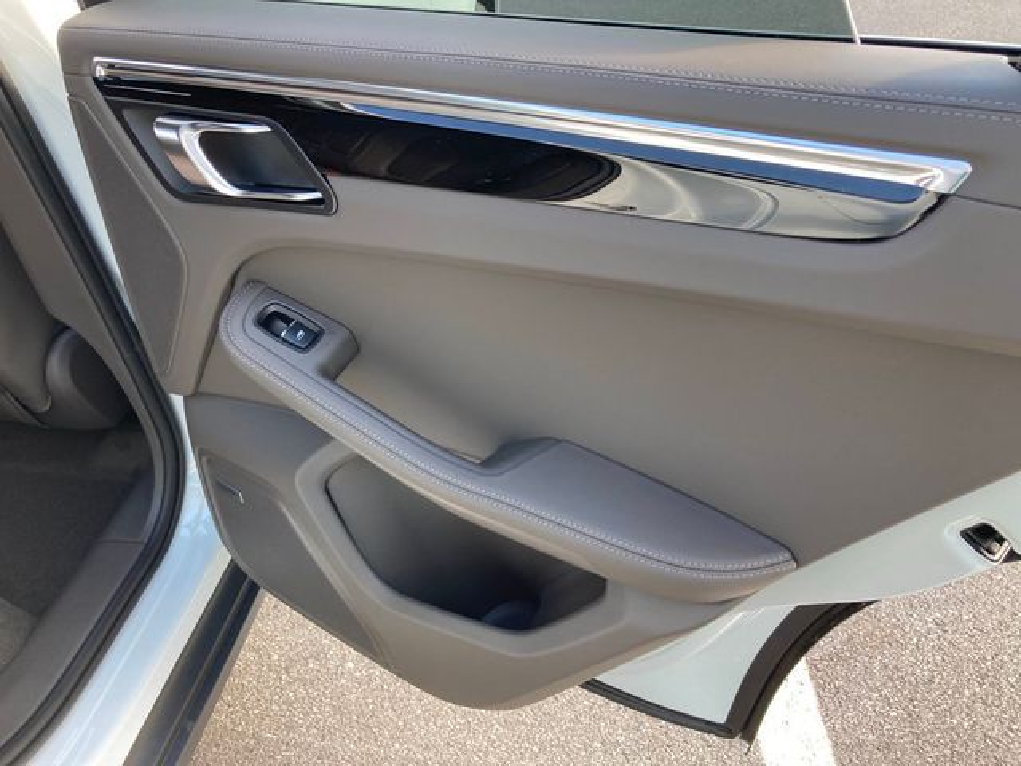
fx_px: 826
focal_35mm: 28
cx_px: 510
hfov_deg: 63.4
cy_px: 383
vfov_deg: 49.7
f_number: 1.8
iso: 40
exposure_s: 1/121
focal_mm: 3.99
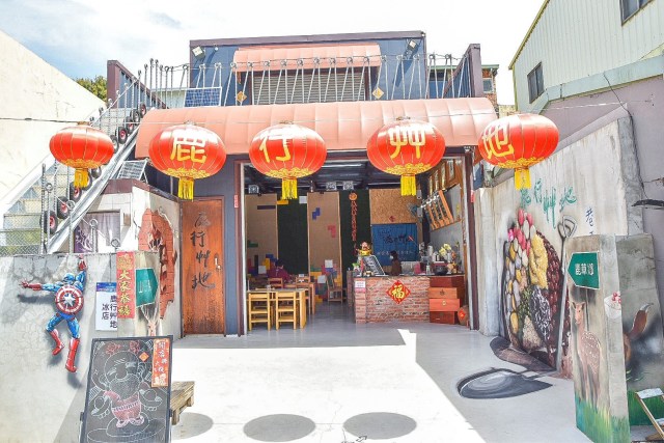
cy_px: 222
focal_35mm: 26
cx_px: 332
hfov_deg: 70.4
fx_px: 470
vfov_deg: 50.4
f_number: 6.3
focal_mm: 17
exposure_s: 1/160
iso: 100
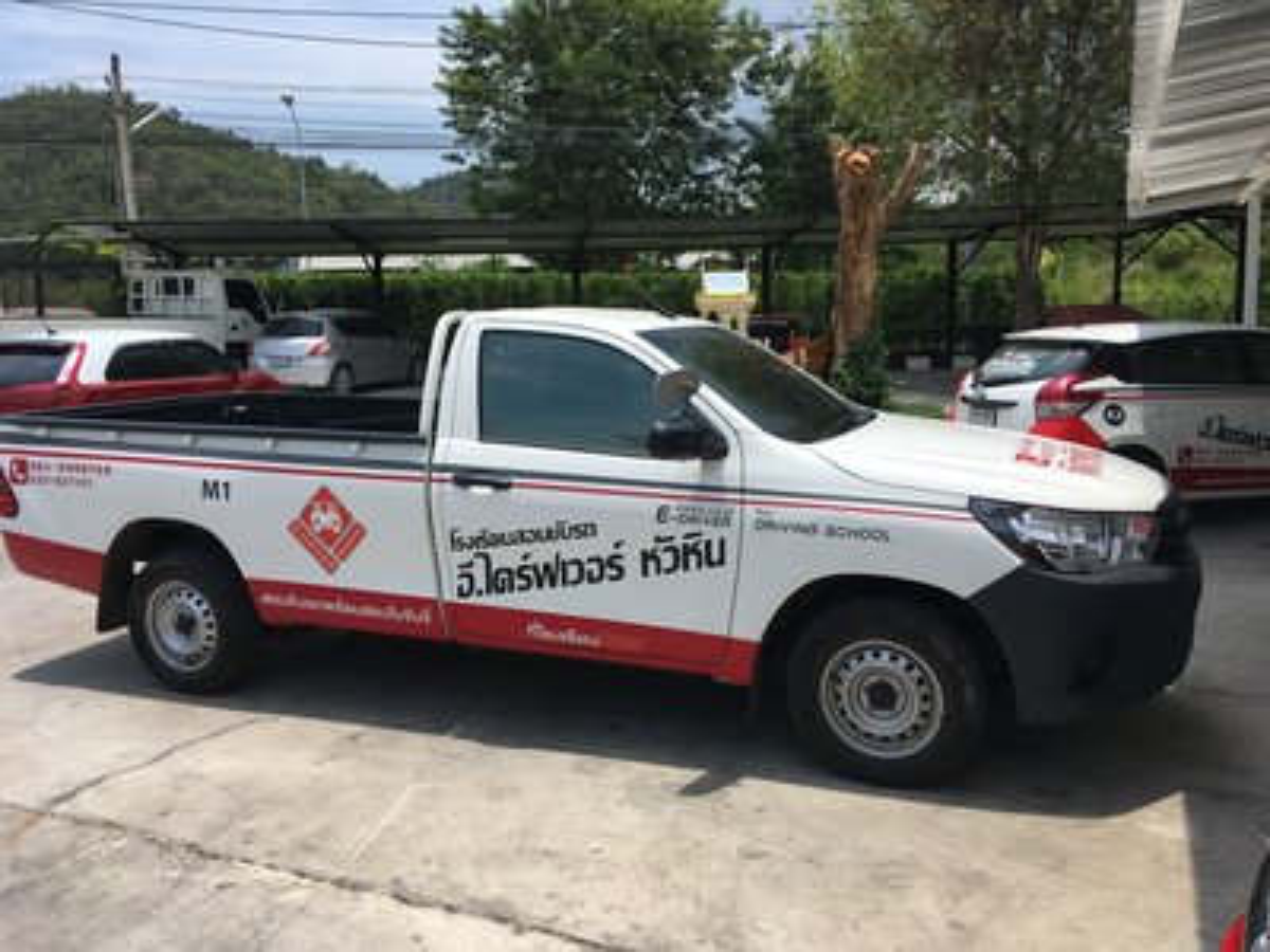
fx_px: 1064
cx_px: 635
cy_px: 476
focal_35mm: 29
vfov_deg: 48.2
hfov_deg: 61.7
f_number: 2.2
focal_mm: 4.15
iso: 25
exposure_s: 1/1789
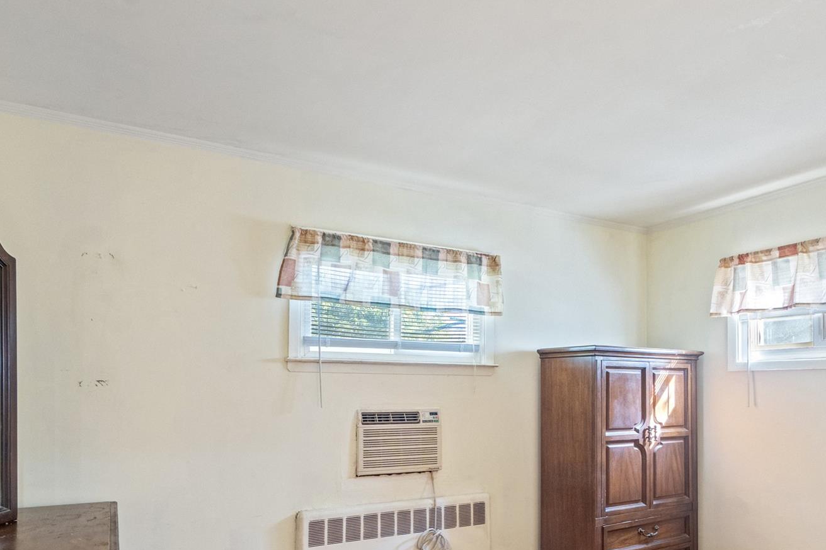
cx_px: 433
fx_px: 574
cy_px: 389
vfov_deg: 49.9
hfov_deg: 71.5
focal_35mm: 25
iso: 2000
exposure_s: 1/10
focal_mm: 16
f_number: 5
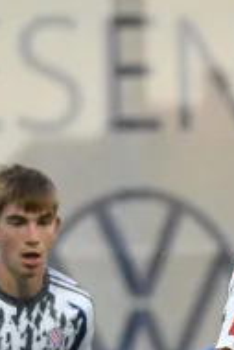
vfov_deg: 2.5
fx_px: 8165
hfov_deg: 1.6
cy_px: 450
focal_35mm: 839
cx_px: 192
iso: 2500
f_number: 4
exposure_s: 1/1250
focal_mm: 210
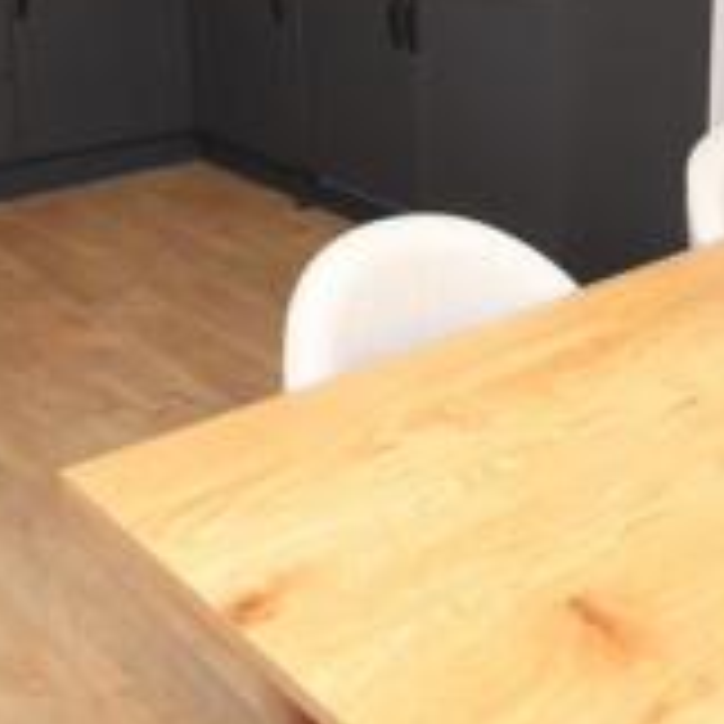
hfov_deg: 32.7
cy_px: 61
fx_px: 1230
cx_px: 443
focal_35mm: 52
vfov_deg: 31.2
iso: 800
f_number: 4
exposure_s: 1/160
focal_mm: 10
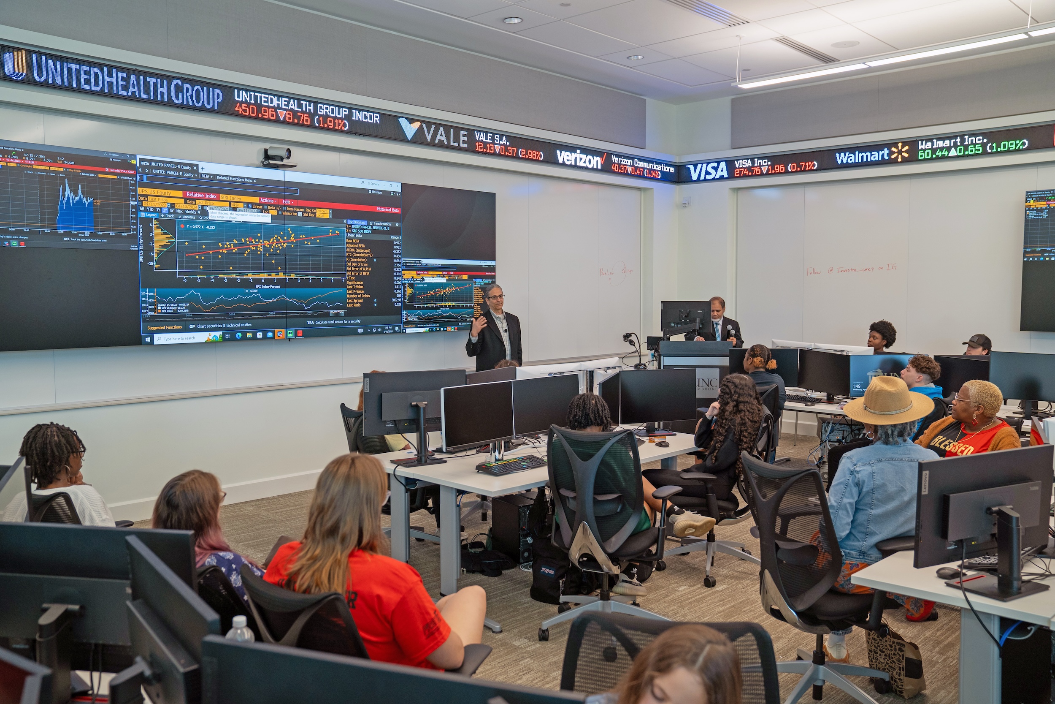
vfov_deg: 43.6
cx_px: 528
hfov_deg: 61.9
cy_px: 352
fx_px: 879
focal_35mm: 30
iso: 500
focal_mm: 30
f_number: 3.5
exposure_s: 1/80
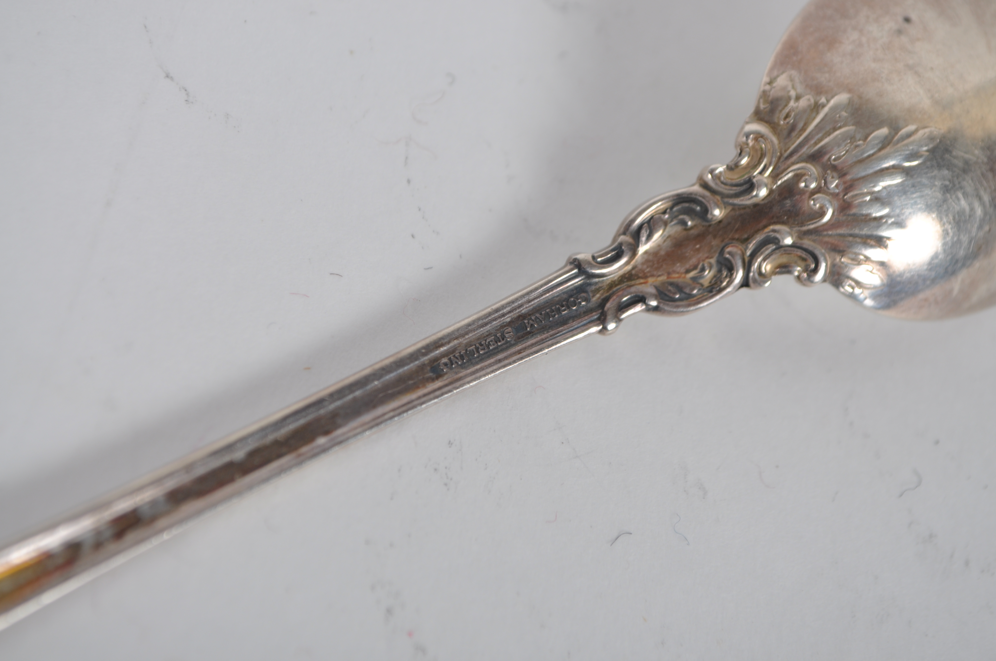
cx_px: 498
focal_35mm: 82
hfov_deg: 24.6
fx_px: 2280
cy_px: 330
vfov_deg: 16.5
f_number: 9
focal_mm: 55
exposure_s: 1/125
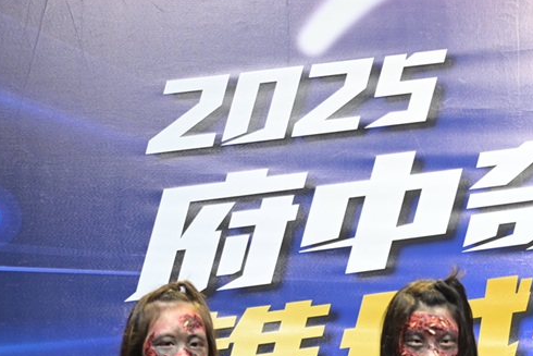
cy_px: 511
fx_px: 1659
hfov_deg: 17.8
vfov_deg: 11.8
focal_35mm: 112
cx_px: 546
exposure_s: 1/160
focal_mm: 38
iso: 500
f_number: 2.8
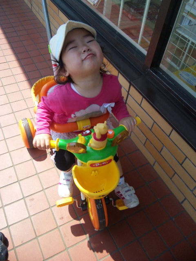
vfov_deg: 61.7
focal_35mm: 29
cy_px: 130
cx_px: 98
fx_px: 219
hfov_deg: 48.2
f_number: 2.8
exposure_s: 1/656
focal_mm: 4.82
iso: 100
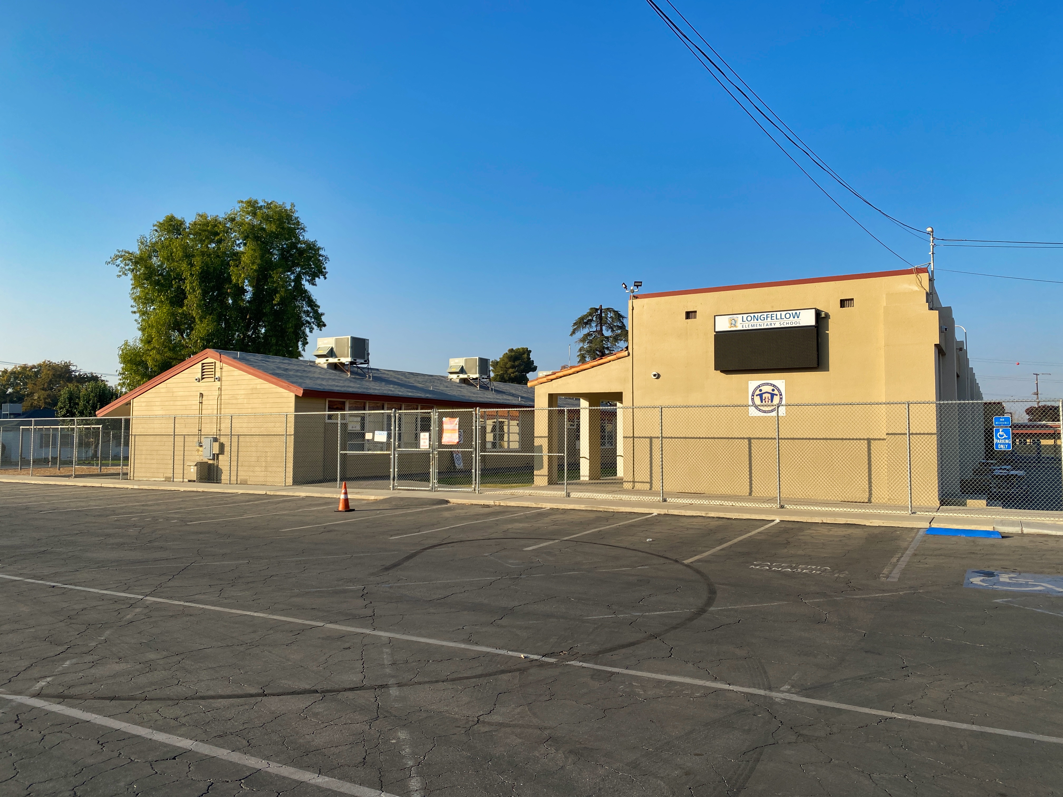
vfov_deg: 53.1
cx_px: 532
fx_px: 798
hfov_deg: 67.3
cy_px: 398
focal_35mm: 26
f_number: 1.8
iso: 32
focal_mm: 4.25
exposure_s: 1/2268
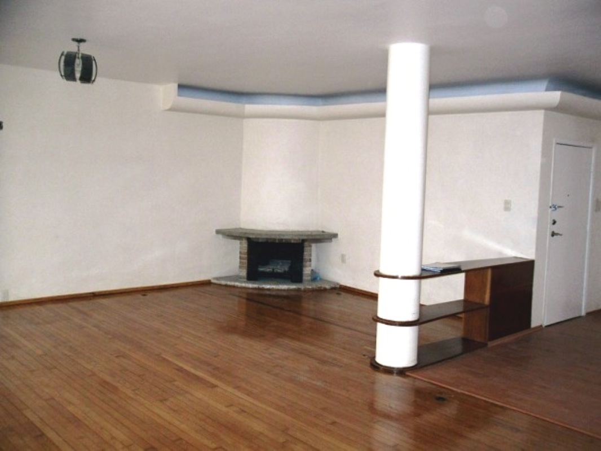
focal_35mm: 45
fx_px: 781
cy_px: 226
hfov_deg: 42.1
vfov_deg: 32.2
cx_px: 300
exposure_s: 1/45
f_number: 3.5
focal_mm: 6.3
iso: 400
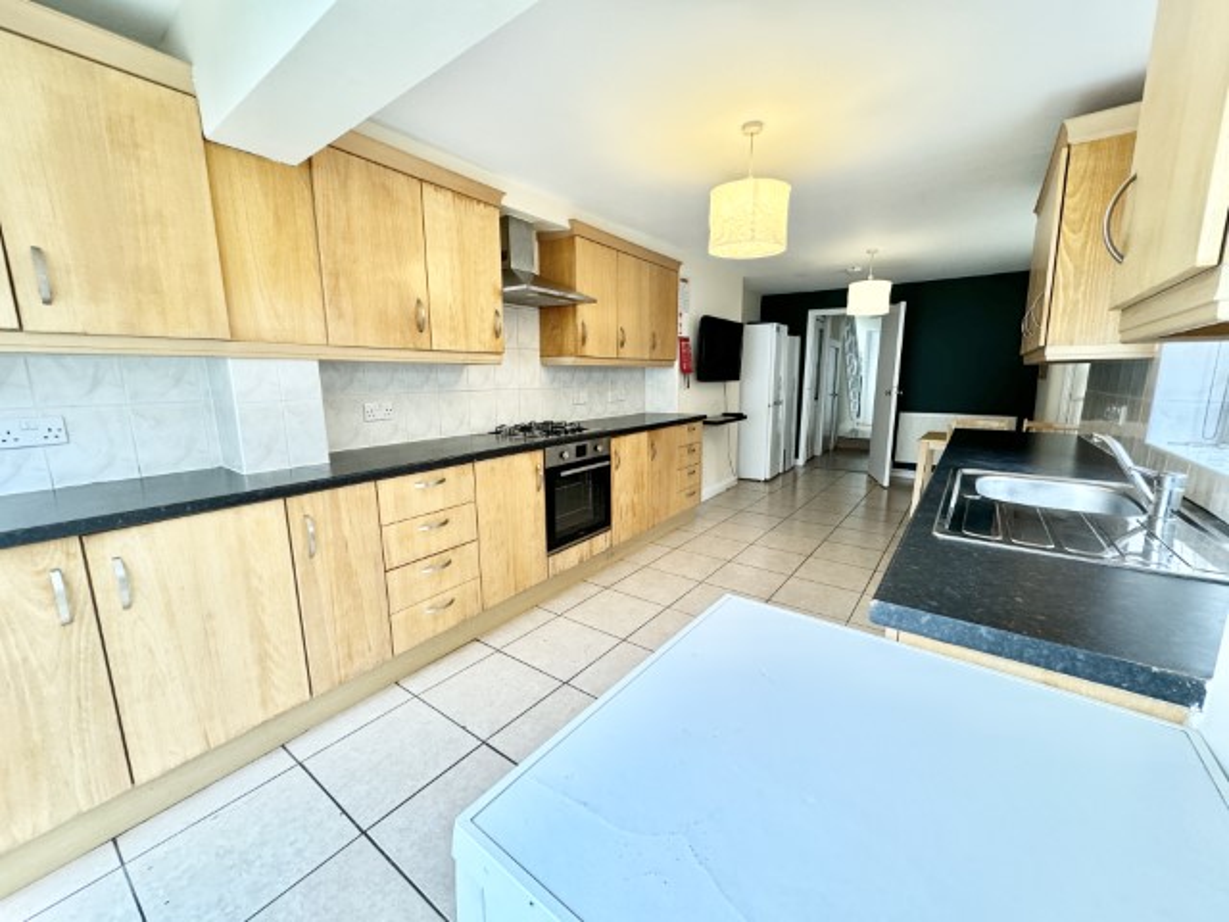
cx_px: 614
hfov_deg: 102.1
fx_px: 497
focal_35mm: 14
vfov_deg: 85.7
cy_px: 461
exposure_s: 1/50
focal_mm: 2.22
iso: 200
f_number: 2.2
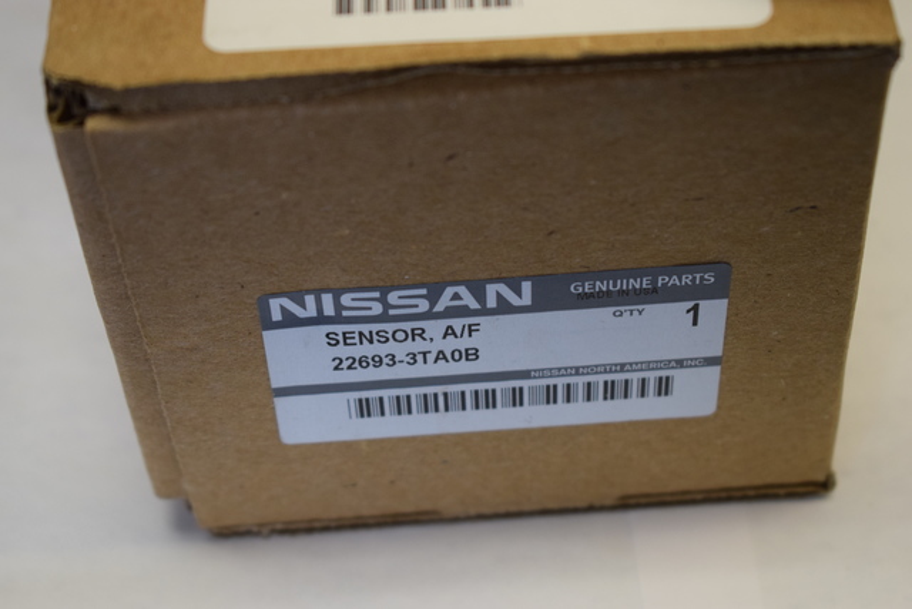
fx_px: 1976
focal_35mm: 78
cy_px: 304
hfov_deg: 26.0
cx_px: 456
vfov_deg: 17.5
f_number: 5.6
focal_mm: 52
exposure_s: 1/125
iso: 900
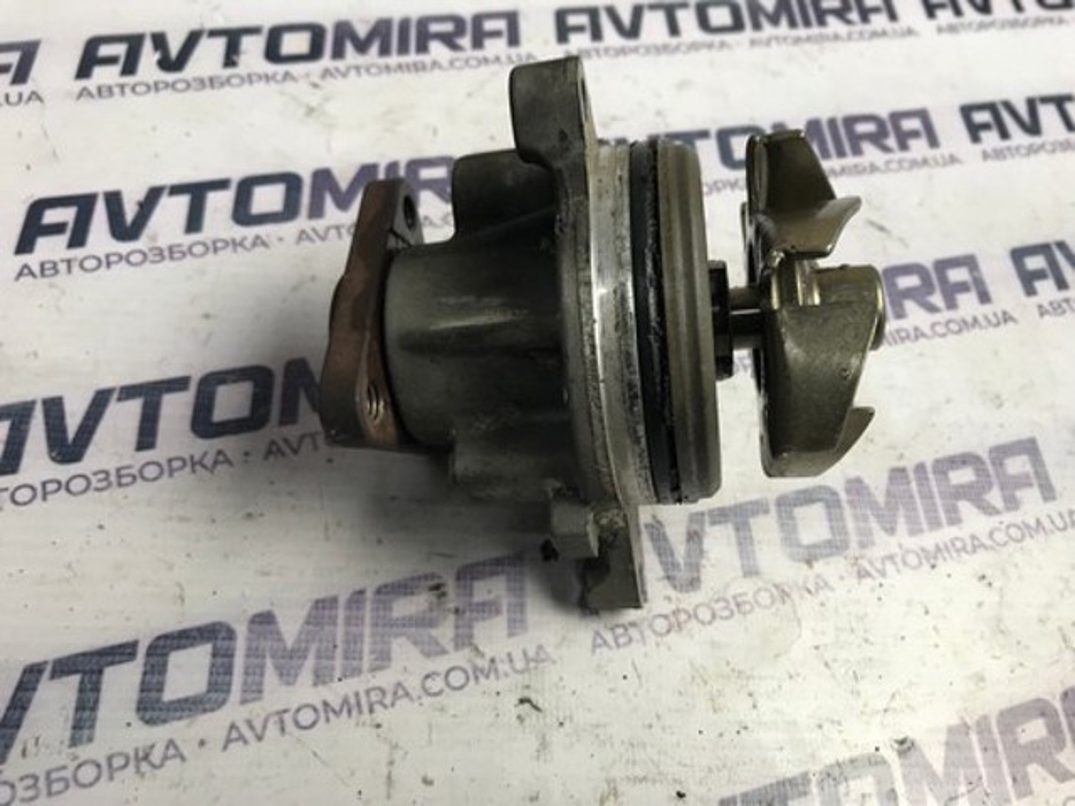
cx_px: 538
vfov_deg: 49.7
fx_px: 870
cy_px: 403
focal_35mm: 28
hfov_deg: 63.4
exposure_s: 1/50
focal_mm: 3.99
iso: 25
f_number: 1.8
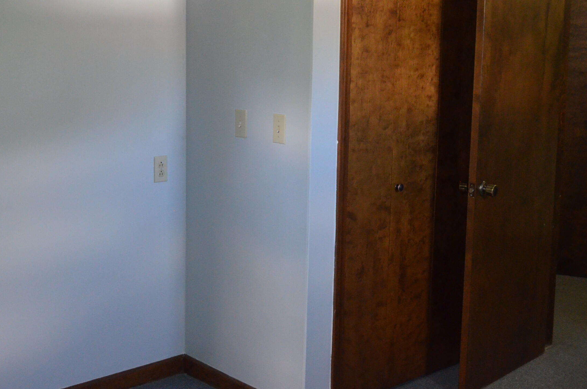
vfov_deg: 24.8
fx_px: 879
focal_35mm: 54
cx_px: 201
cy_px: 135
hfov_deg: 36.6
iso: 3200
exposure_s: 1/60
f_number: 4.2
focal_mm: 26
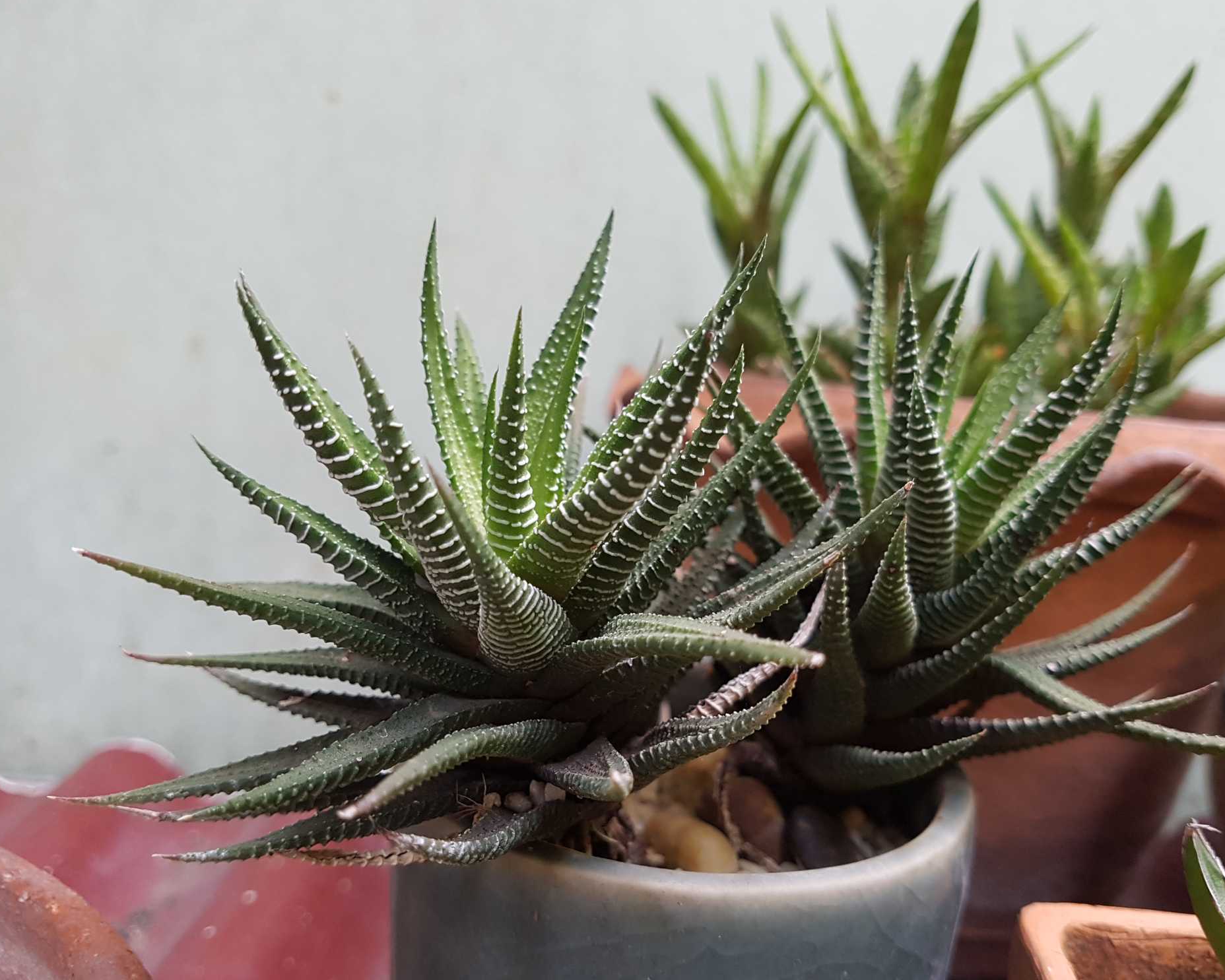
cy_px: 478
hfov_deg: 62.1
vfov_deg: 51.5
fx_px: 1015
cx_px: 660
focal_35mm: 28
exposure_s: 1/50
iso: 125
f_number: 1.7
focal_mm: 4.2
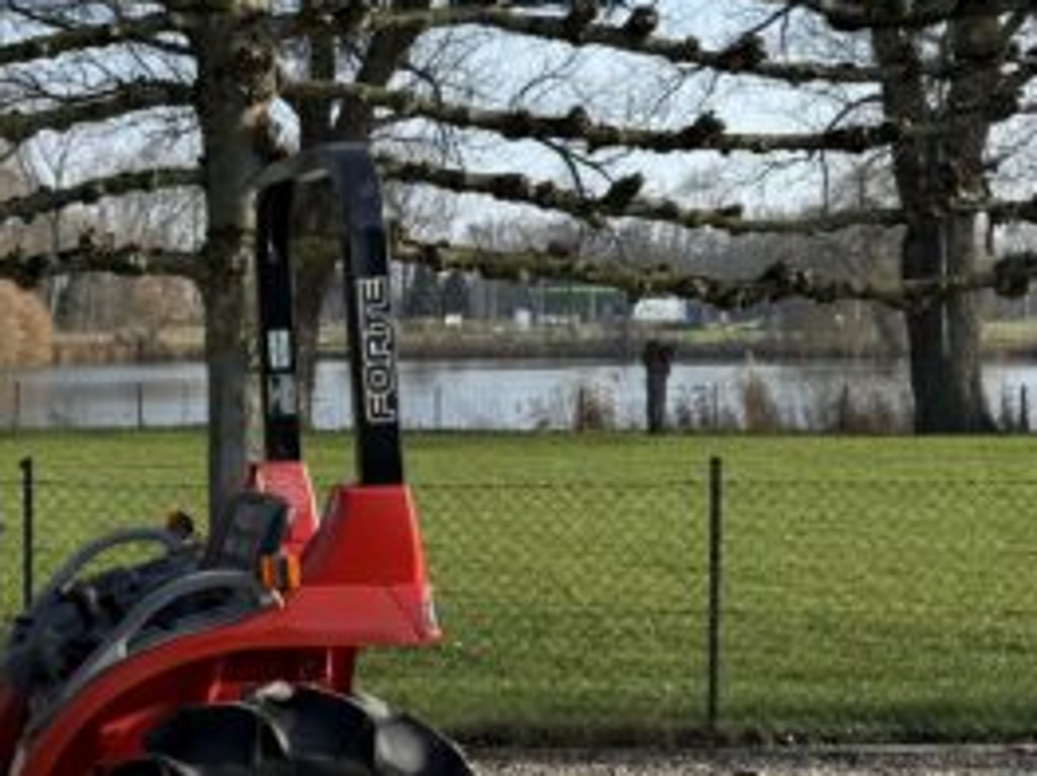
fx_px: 1916
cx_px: -83
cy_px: 439
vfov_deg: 22.9
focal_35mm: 64
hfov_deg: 27.8
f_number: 1.78
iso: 80
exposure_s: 1/1901
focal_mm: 6.76
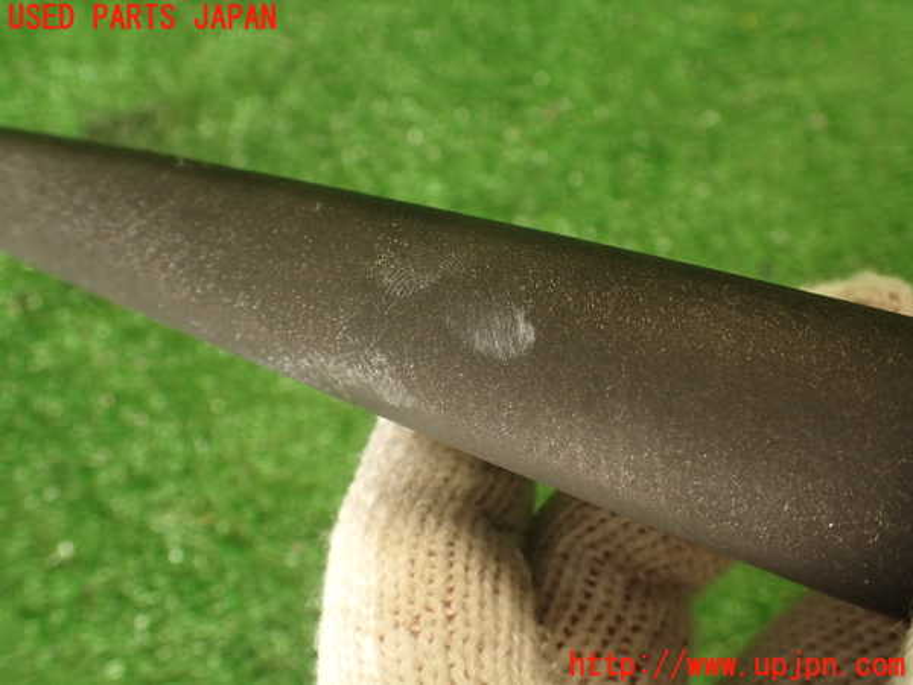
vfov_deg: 46.8
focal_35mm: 30
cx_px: 456
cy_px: 342
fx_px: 791
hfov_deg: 60.0
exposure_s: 1/50
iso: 200
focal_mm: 5.4
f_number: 2.3
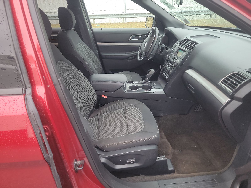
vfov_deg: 56.8
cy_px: 94
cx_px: 126
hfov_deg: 71.6
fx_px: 174
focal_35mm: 24
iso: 187
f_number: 1.8
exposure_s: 1/59
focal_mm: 6.7
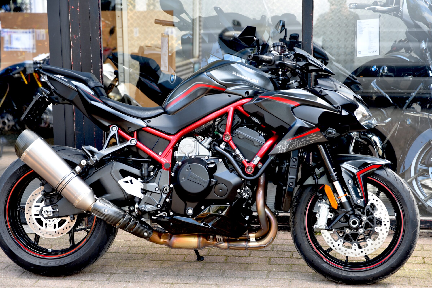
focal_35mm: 75
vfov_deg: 18.2
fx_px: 900
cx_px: 205
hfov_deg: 27.0
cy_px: 150
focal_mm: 70
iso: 100
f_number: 2.8
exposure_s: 1/60
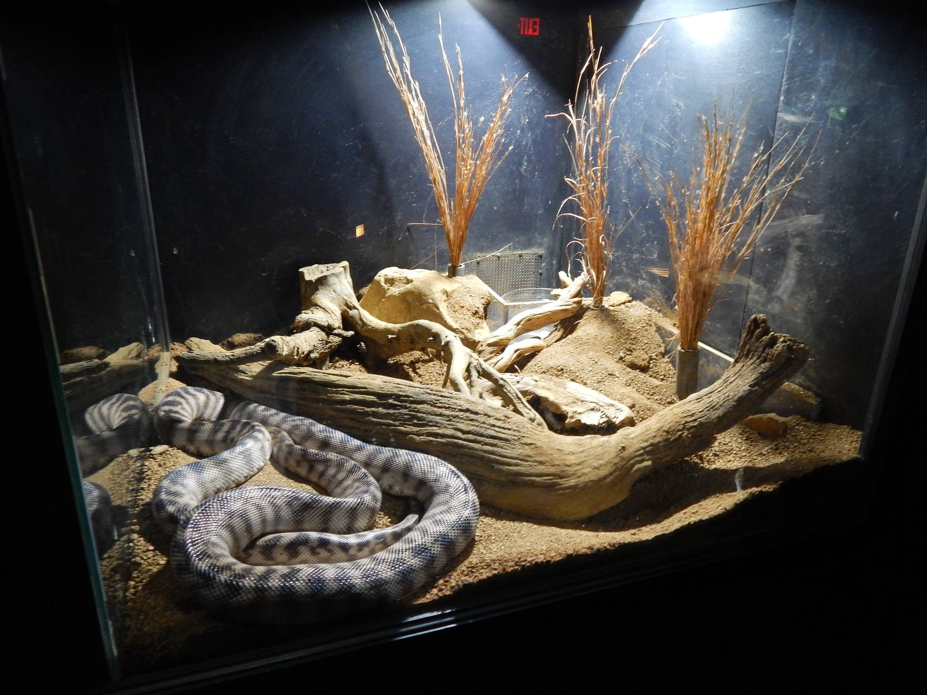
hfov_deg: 69.4
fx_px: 669
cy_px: 348
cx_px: 464
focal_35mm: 25
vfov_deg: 54.9
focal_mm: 4.5
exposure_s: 1/10
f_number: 3.1
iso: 400
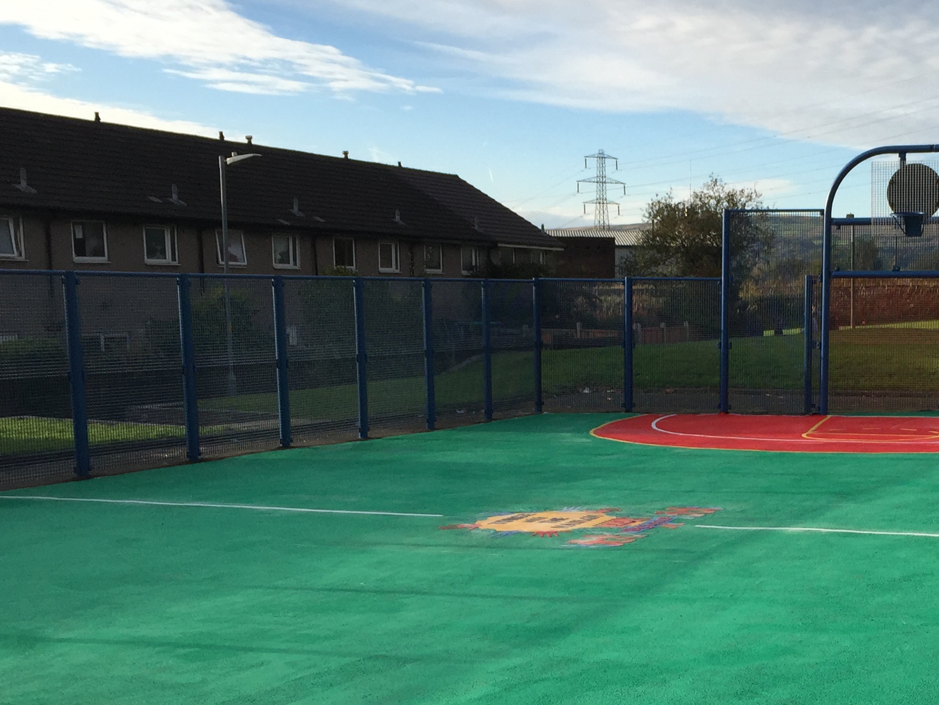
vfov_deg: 25.8
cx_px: 750
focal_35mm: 56
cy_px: 538
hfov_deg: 33.4
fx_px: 1519
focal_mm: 4.15
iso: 32
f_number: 2.2
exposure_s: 1/1464
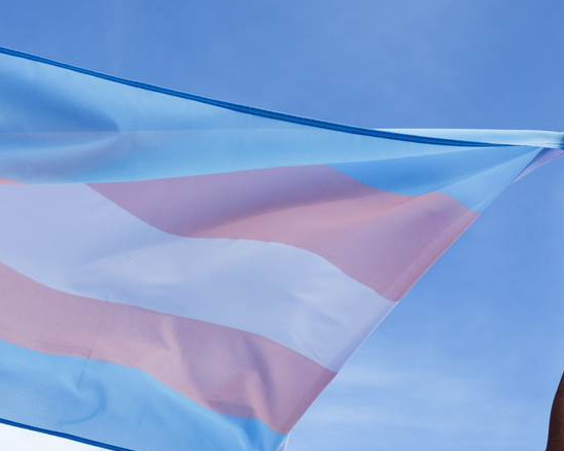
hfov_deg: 32.0
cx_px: 150
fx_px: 968
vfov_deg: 26.1
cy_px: 301
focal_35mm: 58
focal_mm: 18
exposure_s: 1/280
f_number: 6.4
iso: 200
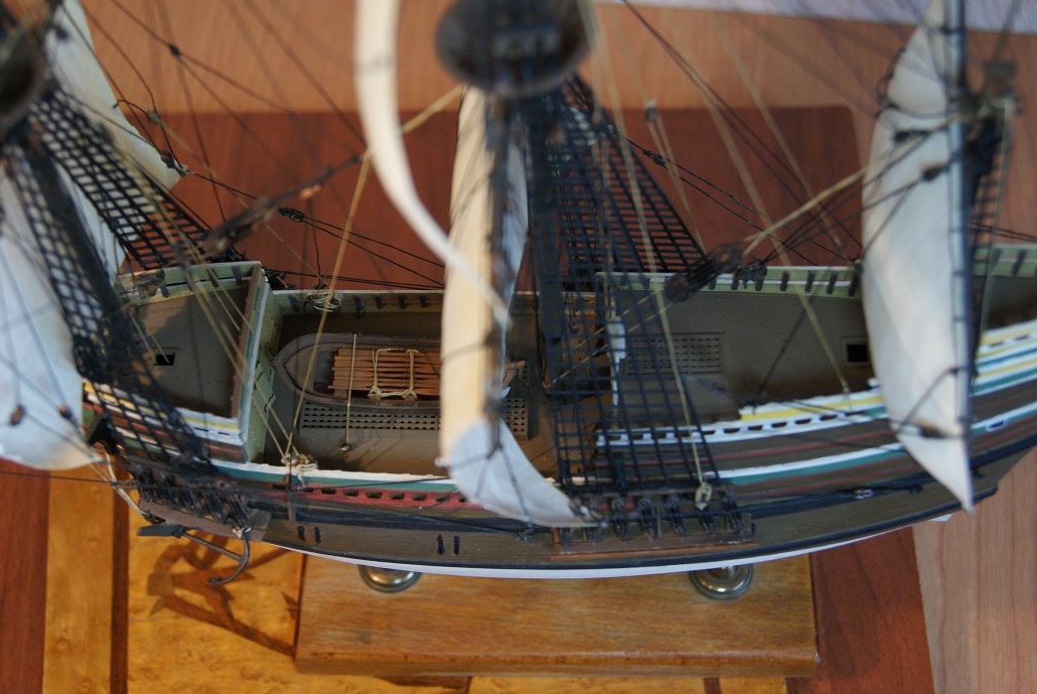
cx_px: 523
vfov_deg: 25.3
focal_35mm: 54
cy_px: 342
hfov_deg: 37.2
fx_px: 1543
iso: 400
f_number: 5
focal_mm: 35
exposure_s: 1/60
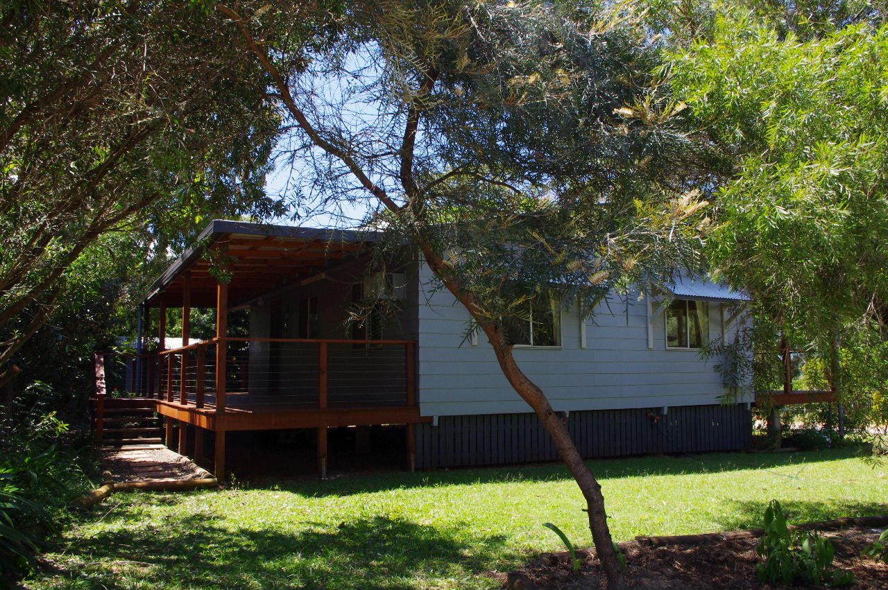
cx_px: 444
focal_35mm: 27
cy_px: 295
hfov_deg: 67.4
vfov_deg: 47.8
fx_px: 665
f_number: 11
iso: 400
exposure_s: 1/125
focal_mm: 18
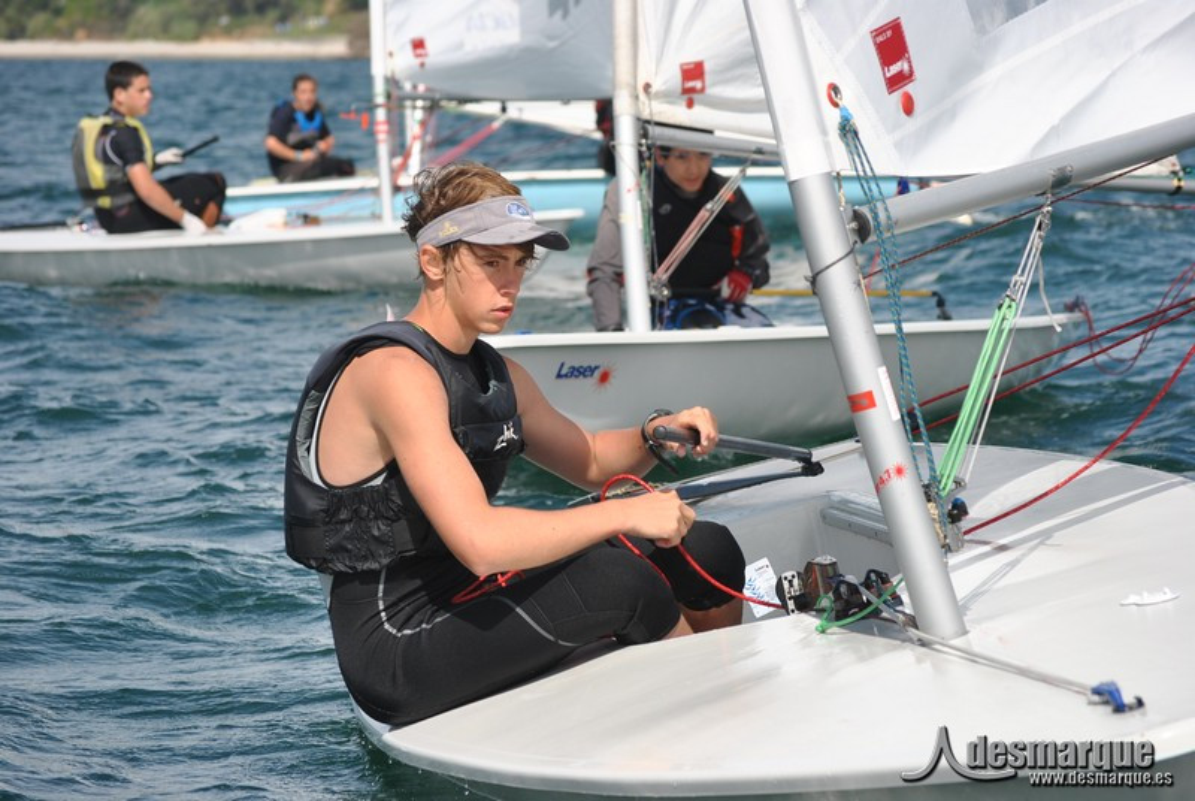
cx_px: 598
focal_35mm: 150
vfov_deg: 9.2
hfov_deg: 13.7
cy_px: 400
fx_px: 4986
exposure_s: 1/500
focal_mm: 100
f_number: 6.3
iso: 100
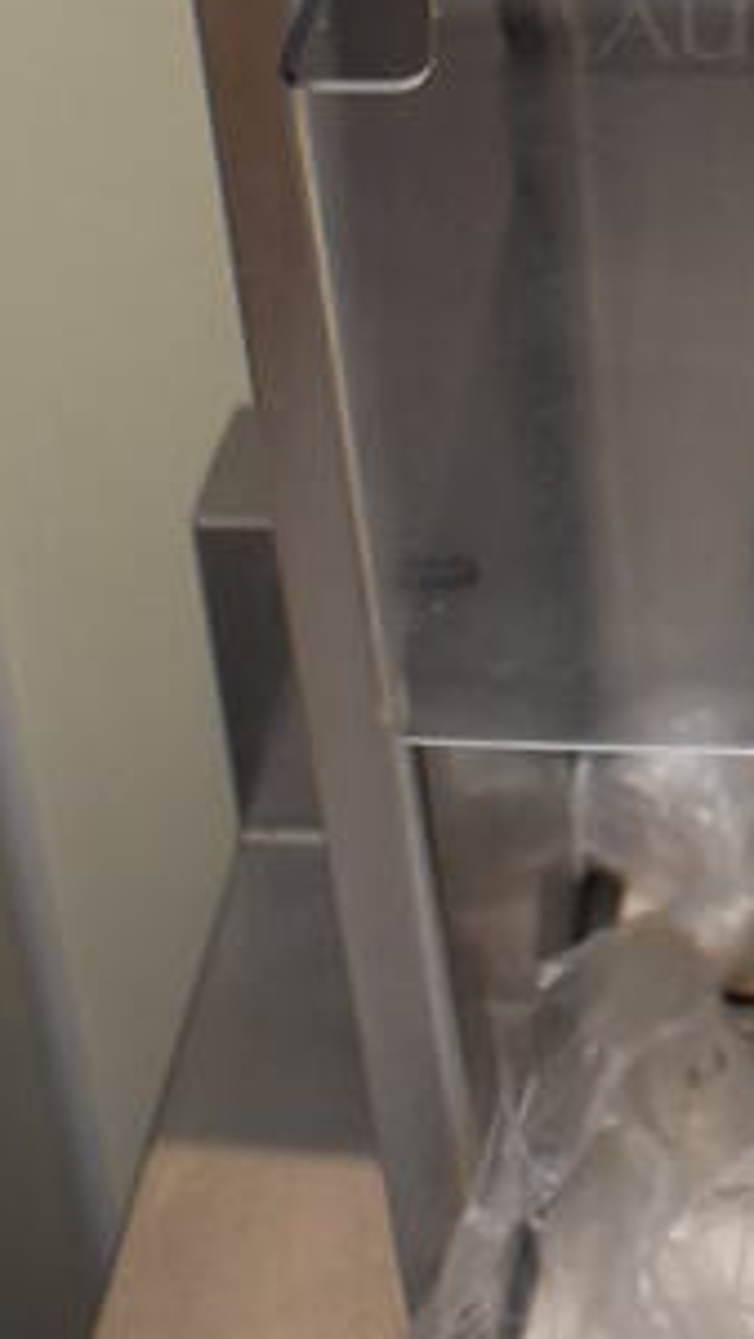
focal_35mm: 86
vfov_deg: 23.1
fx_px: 3053
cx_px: 1066
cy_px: -158
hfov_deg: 13.4
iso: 1600
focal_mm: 18
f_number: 3.5
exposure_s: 1/125
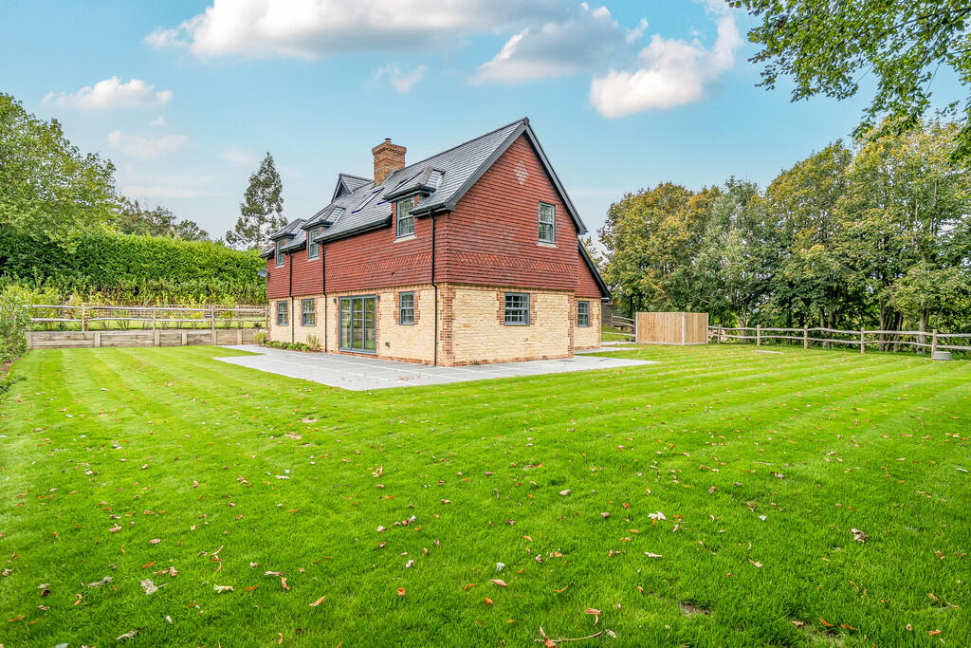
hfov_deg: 90.0
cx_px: 486
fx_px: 486
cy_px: 324
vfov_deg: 67.4
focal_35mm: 18
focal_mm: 12
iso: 400
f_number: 4
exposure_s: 1/100
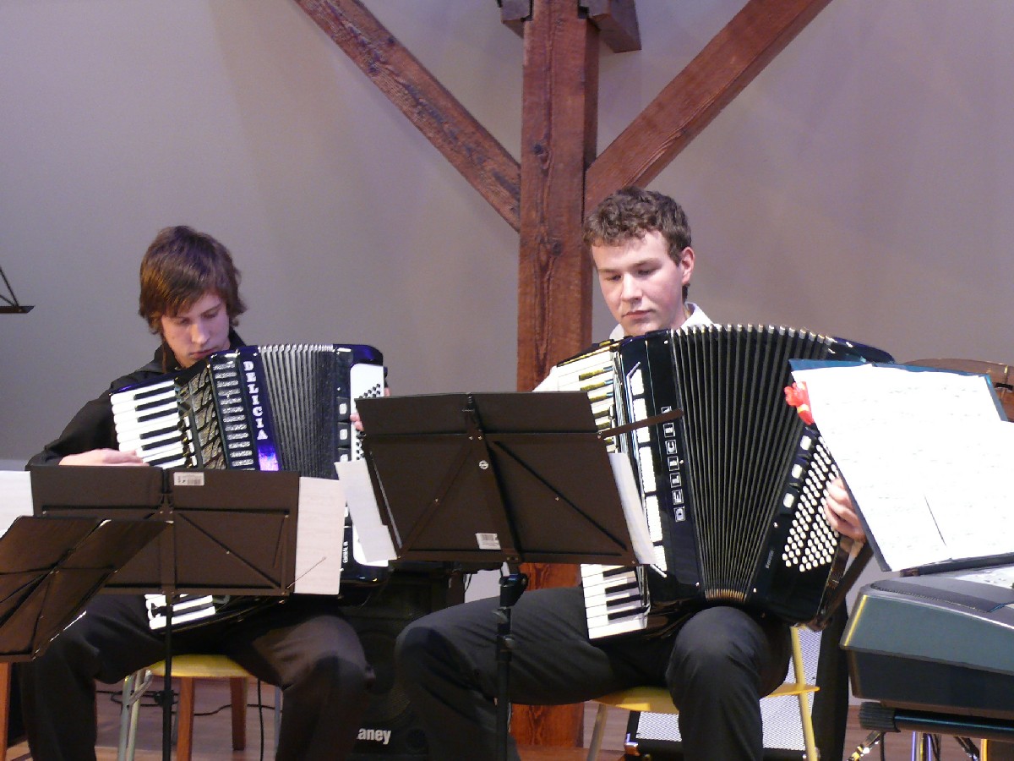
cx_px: 507
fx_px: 1992
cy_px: 380
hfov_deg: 28.6
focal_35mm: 68
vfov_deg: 21.6
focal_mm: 10.7
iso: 200
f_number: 3.2
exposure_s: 1/8
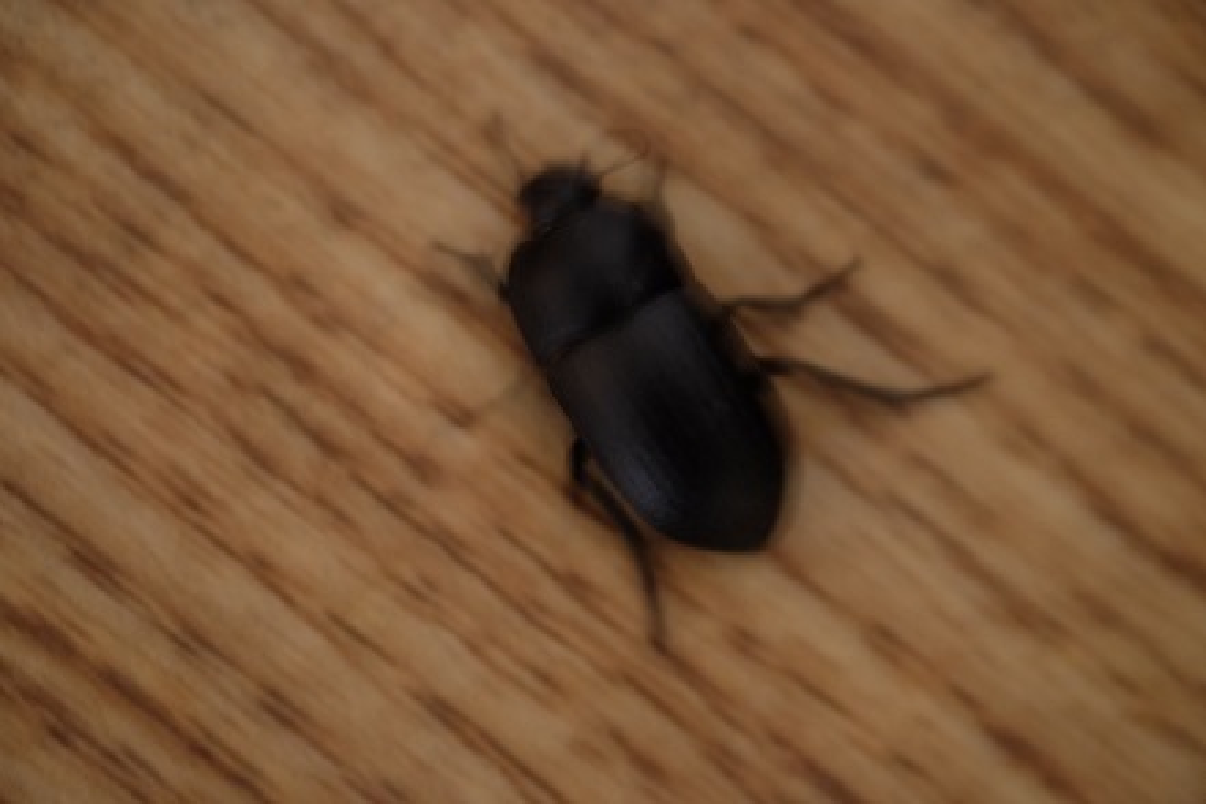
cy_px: 402
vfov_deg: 15.2
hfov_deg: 22.6
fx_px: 3015
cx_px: 603
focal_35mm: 90
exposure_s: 1/7.5
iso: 2000
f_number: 2.4
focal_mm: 60
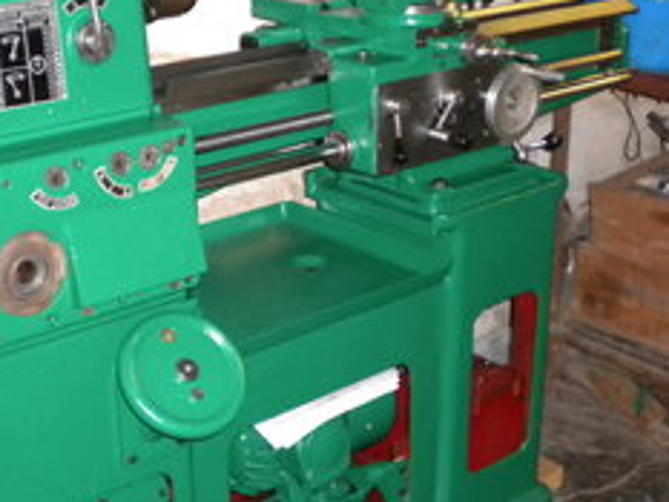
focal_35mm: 60
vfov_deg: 24.4
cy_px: 252
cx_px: 250
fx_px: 1160
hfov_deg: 32.0
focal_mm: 6.3
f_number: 3.1
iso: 400
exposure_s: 1/30
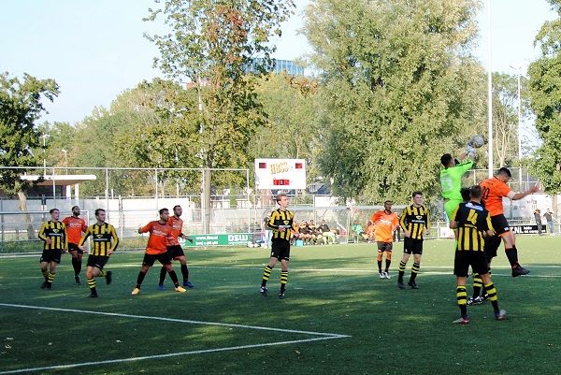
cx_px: 280
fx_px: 608
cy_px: 188
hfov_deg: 49.5
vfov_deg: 34.3
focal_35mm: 39
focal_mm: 26
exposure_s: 1/200
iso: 100
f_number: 6.3
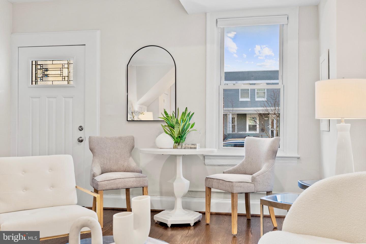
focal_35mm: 35
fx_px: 356
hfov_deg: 54.4
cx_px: 183
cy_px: 122
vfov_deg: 37.9
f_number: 4.5
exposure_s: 1/25
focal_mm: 35
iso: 640
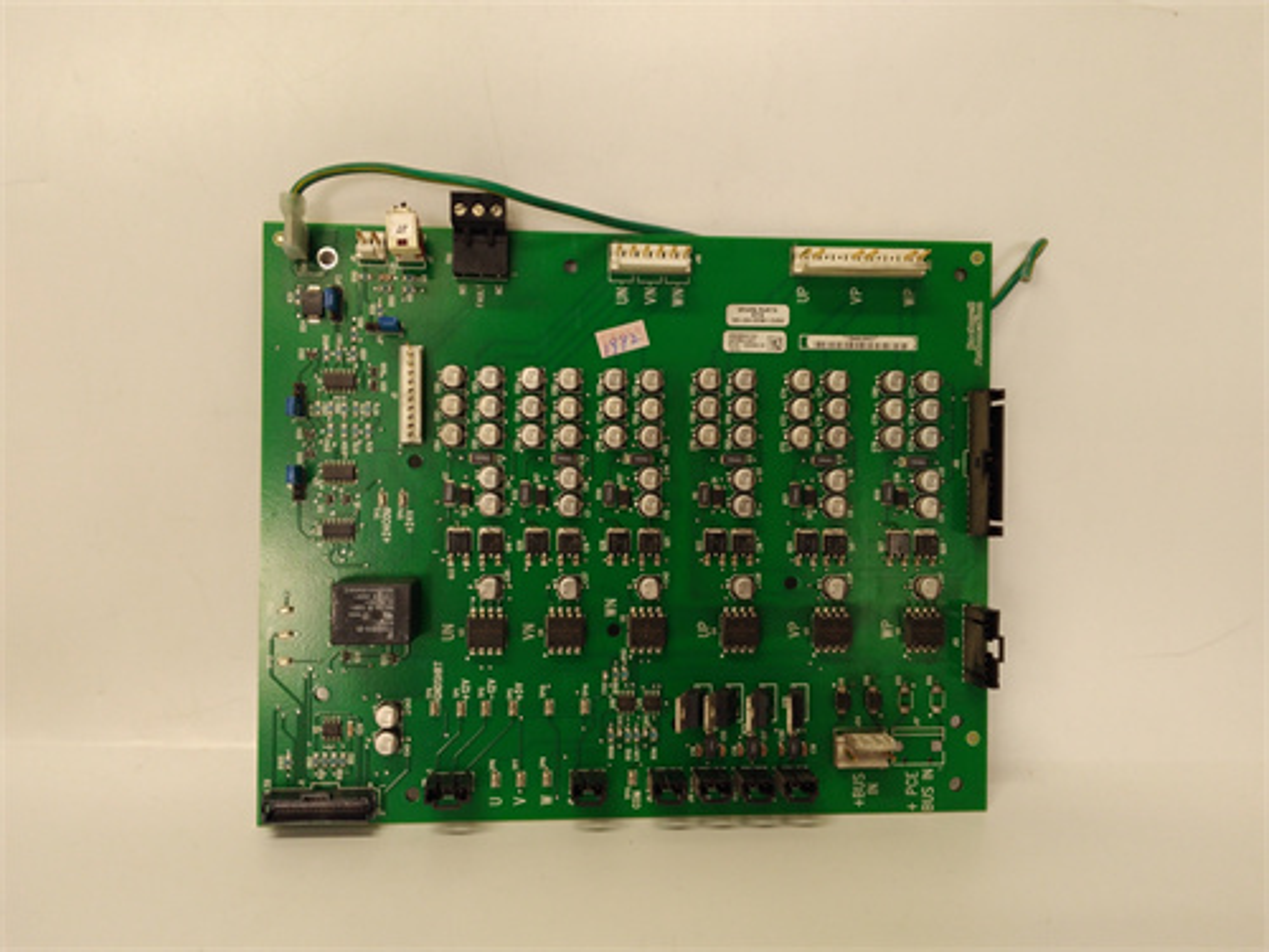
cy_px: 476
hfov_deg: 65.3
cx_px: 634
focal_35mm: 27
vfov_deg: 51.4
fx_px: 990
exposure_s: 1/33
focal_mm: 3.79
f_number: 2
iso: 152
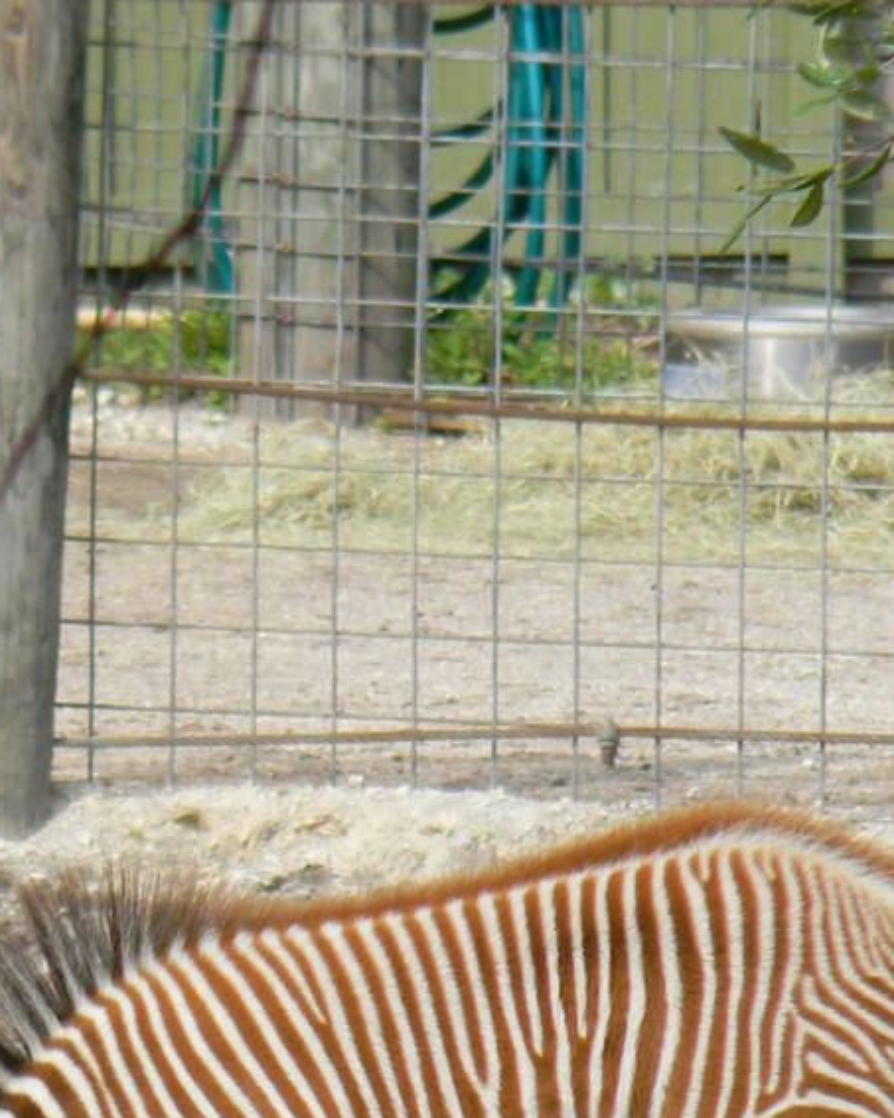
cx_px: 209
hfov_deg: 1.4
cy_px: 1104
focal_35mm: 1141
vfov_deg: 1.7
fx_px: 37768
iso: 80
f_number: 5.4
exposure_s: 1/324
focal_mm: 75
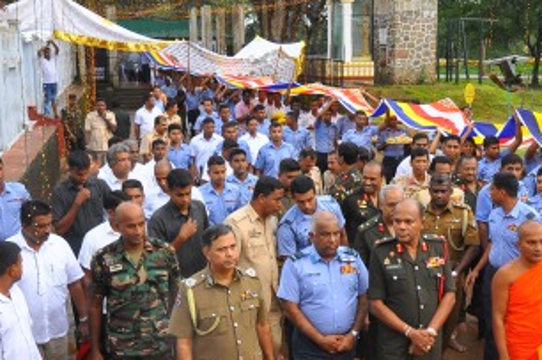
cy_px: 270
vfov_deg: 25.1
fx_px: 797
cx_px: 326
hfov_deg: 37.4
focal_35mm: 53
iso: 500
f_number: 5.6
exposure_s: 1/125
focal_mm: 18
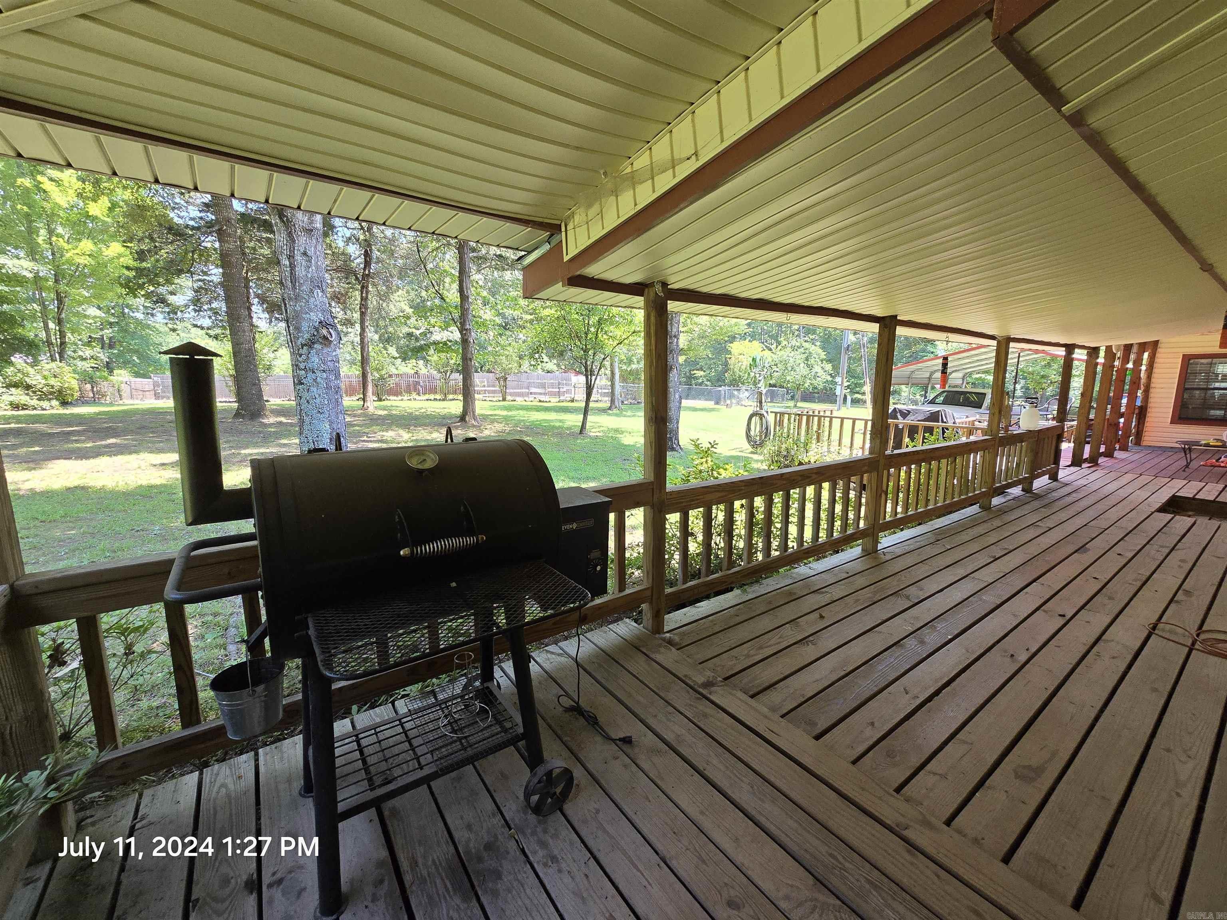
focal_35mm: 13
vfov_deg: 89.9
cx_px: 614
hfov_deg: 106.2
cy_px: 460
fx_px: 461
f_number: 2.2
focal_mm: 2.2
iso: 50
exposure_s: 1/123
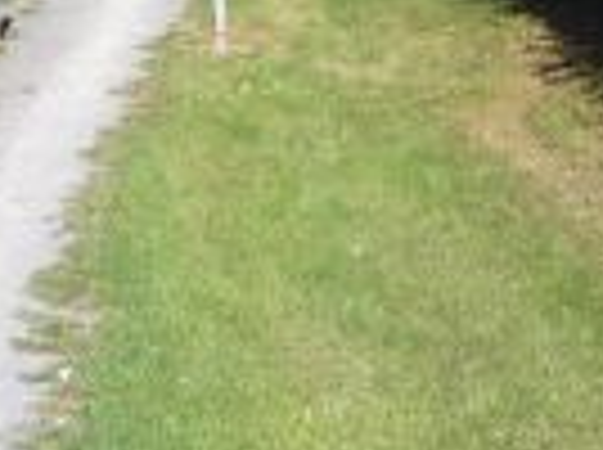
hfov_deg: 17.1
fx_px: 2000
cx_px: 274
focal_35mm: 115
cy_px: -284
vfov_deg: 12.1
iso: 100
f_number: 4.5
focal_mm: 5.2
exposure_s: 1/400
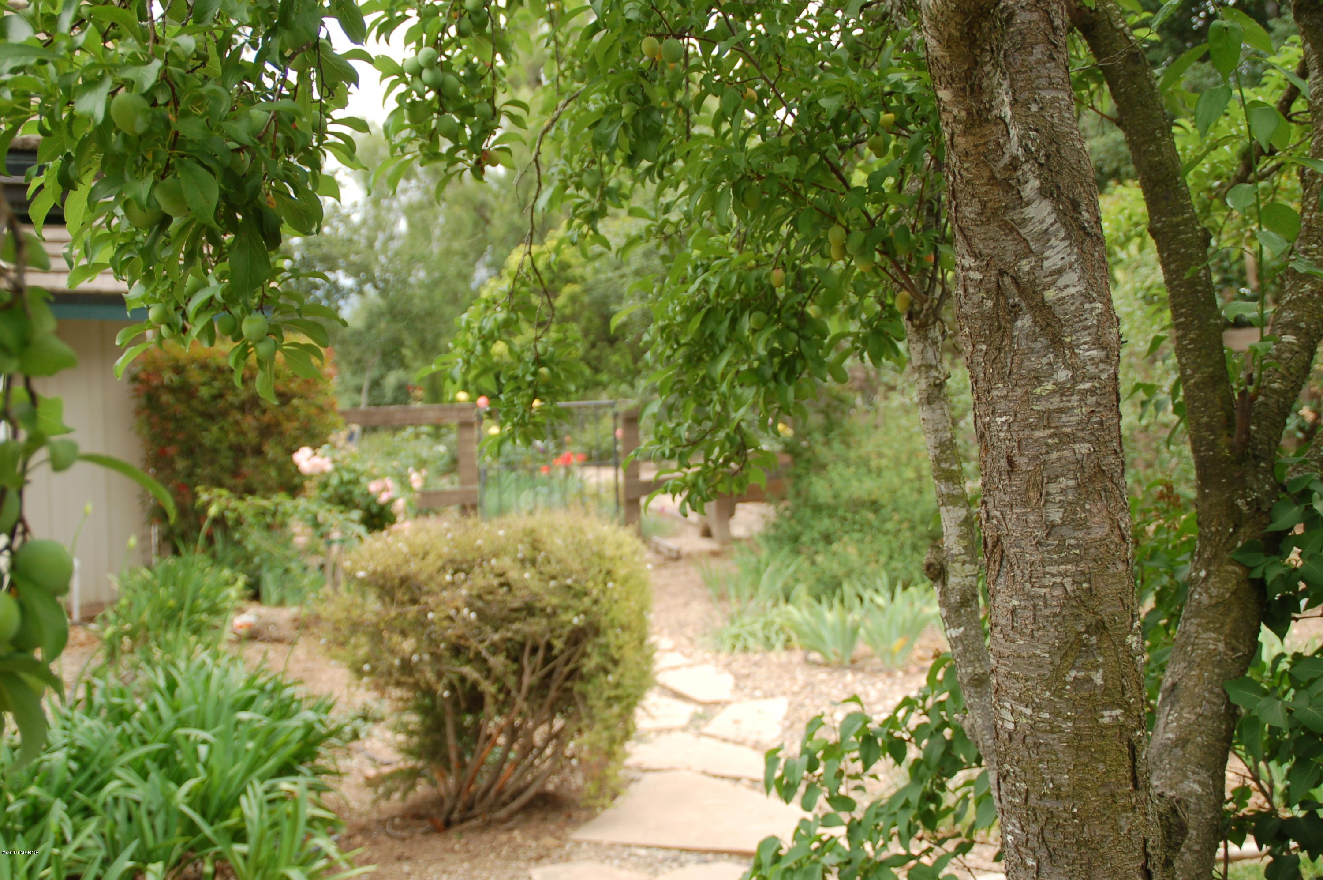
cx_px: 662
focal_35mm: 48
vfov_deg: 28.0
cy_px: 440
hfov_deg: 41.1
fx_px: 1762
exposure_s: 1/125
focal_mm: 32
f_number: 5.6
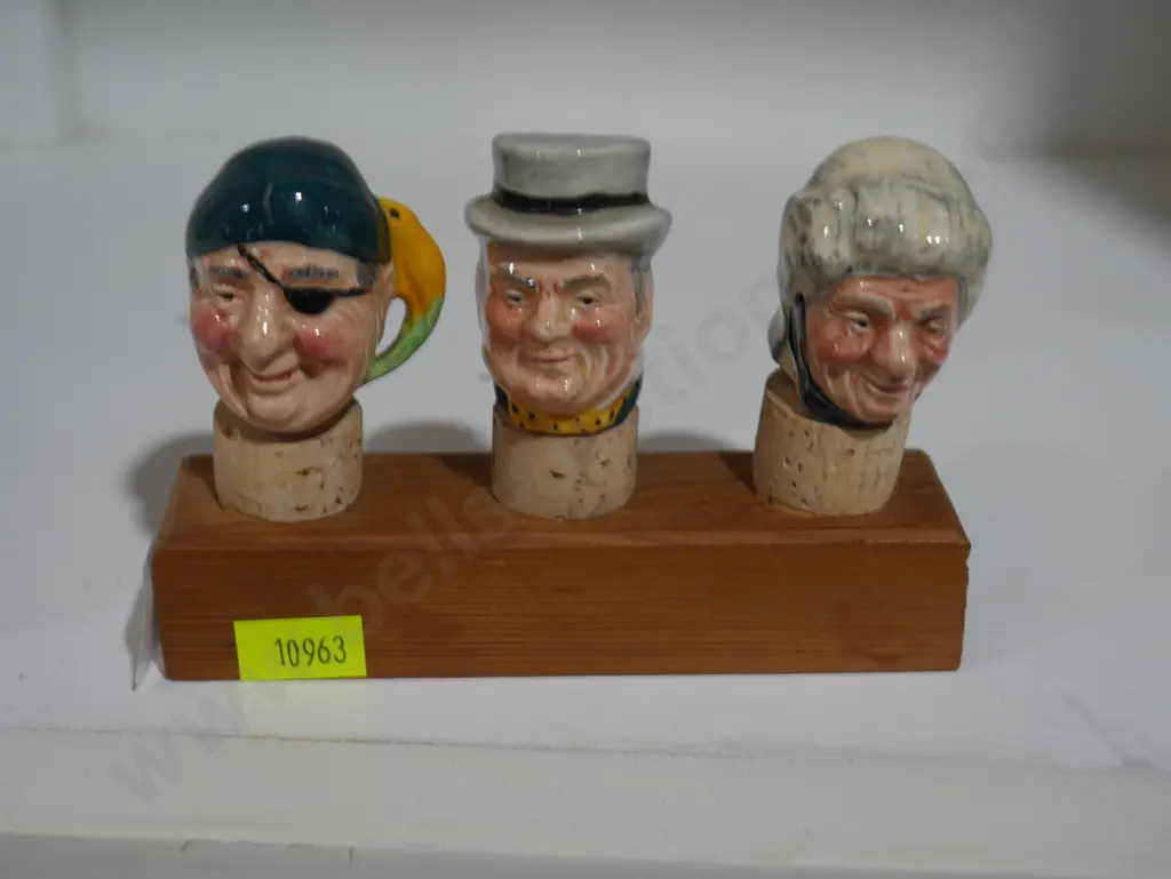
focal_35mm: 60
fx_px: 2031
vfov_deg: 24.4
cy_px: 440
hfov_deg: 32.2
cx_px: 586
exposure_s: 1/60
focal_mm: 30
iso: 250
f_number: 5.4
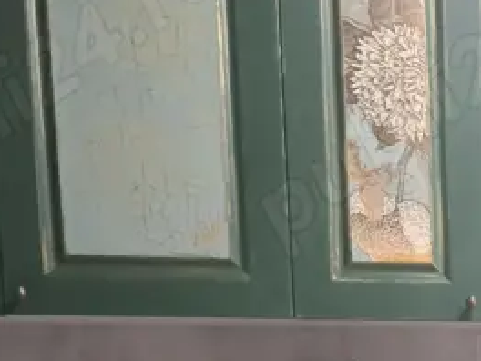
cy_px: 589
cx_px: 665
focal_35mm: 91
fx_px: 1264
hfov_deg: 19.5
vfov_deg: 14.7
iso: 400
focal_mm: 5.23
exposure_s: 1/50
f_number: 1.8
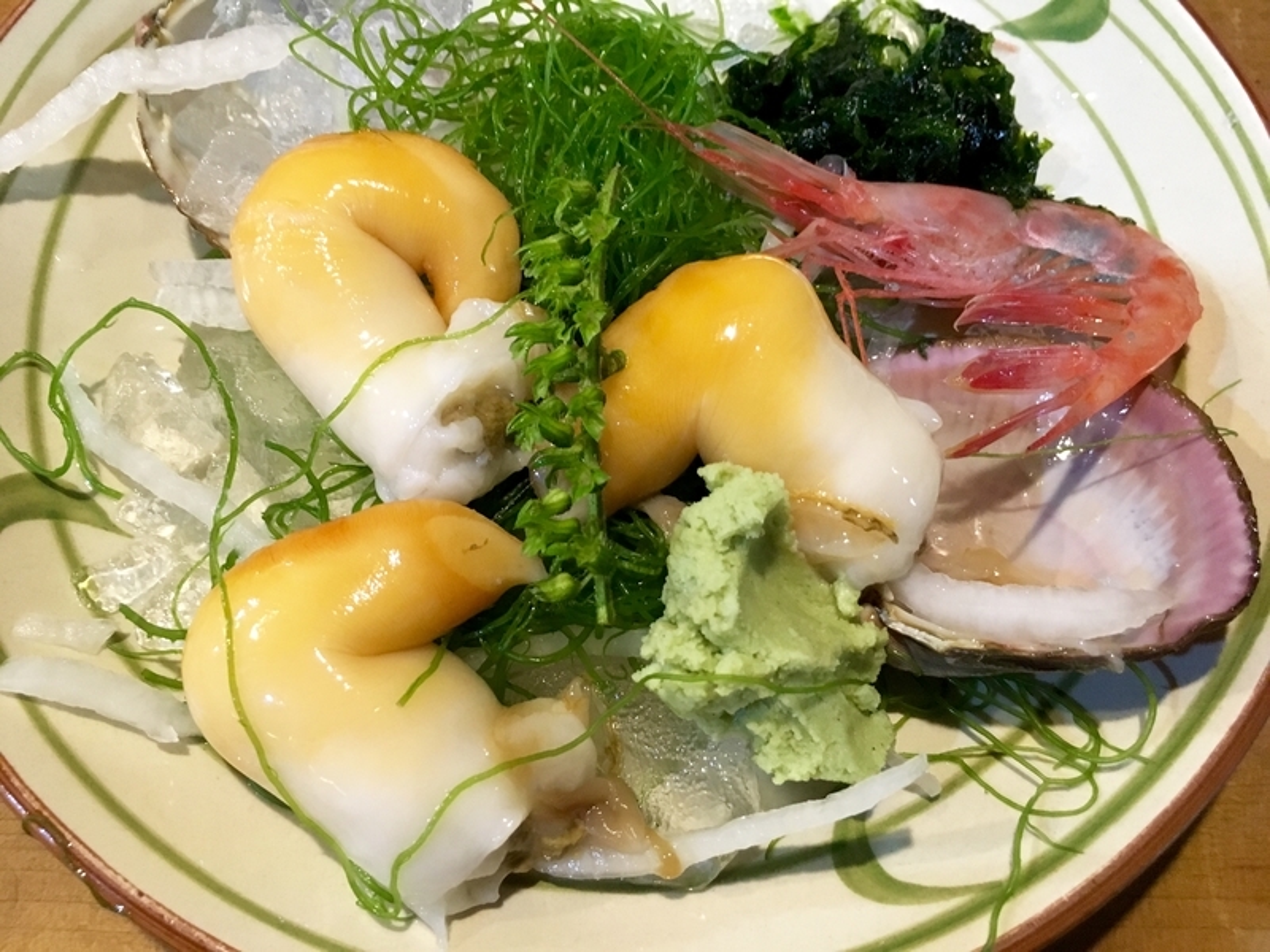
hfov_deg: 61.7
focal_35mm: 29
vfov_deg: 48.2
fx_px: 1064
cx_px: 635
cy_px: 476
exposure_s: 1/15
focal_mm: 4.15
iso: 200
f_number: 2.2
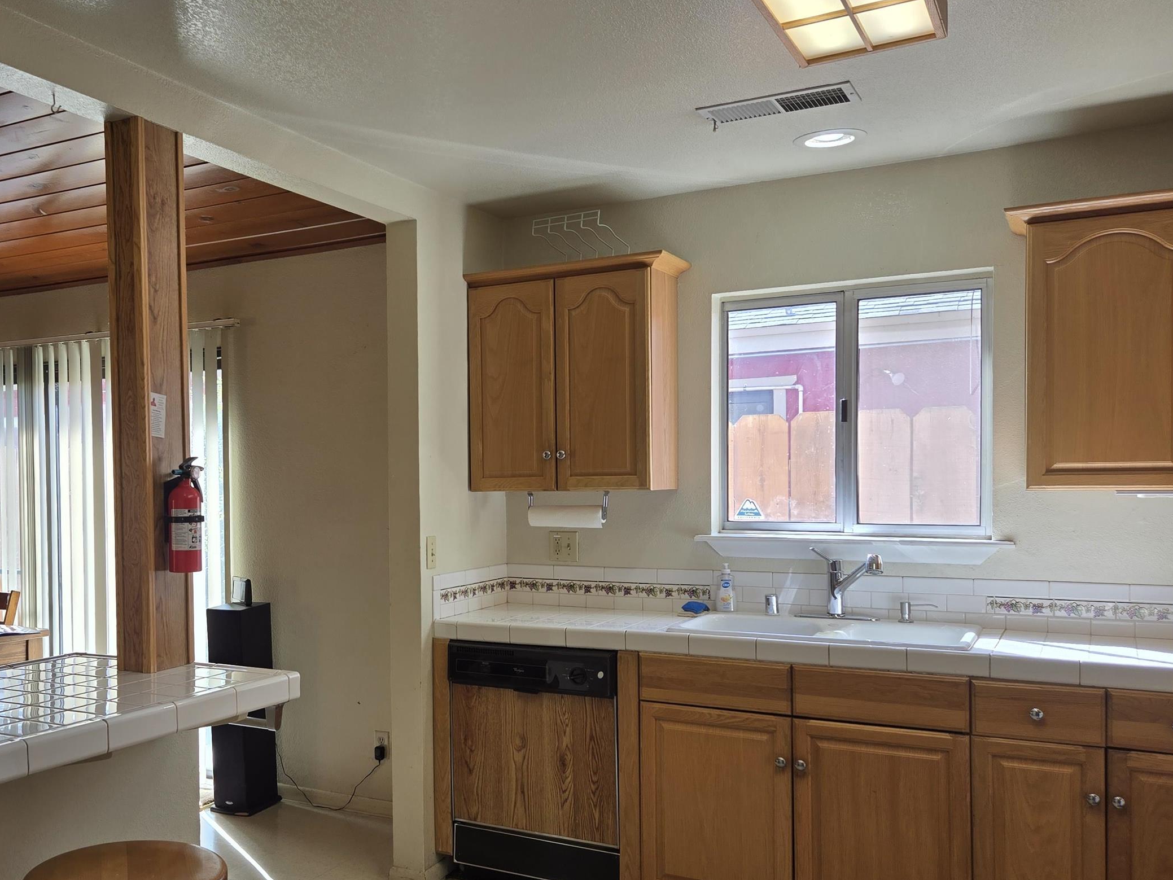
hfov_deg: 52.3
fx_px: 1152
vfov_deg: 41.7
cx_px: 341
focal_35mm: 34
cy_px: 512
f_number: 1.8
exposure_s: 1/127
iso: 25
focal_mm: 5.4
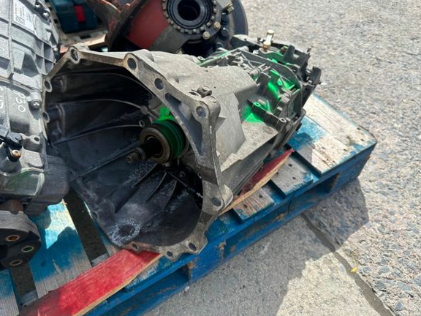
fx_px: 304
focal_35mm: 25
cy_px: 154
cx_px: 211
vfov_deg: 54.9
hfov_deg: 69.4
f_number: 1.78
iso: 80
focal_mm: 6.86
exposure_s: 1/2469
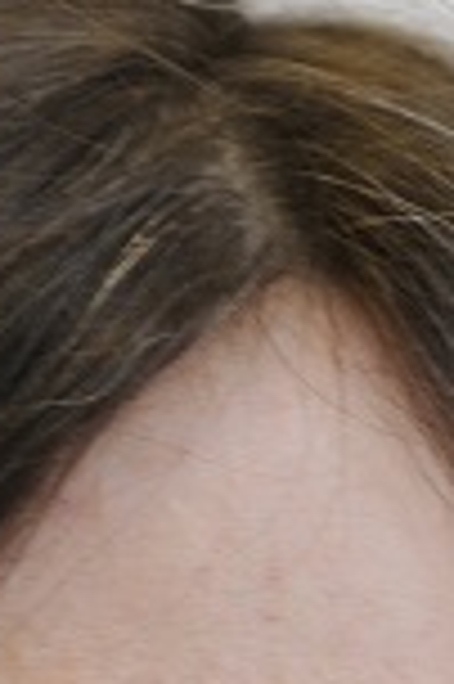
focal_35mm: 1005
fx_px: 19052
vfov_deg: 2.0
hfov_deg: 1.4
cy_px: 1406
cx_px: 760
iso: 200
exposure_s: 1/50
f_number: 2.2
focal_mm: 85
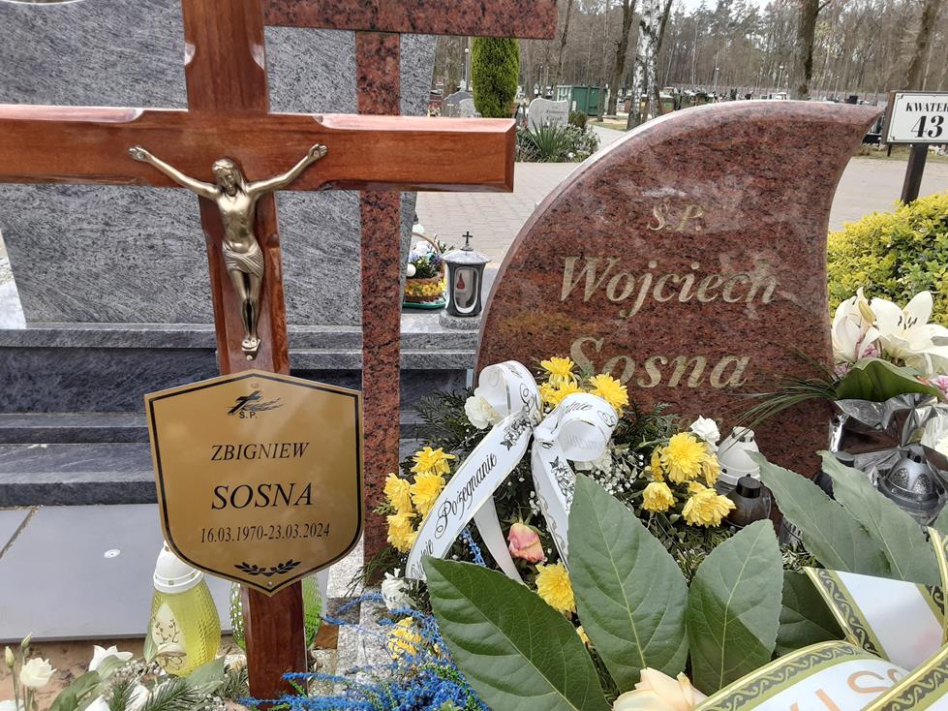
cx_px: 474
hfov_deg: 63.5
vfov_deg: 49.7
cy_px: 356
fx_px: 767
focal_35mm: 28
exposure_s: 1/436
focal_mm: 2.9
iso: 40
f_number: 1.9
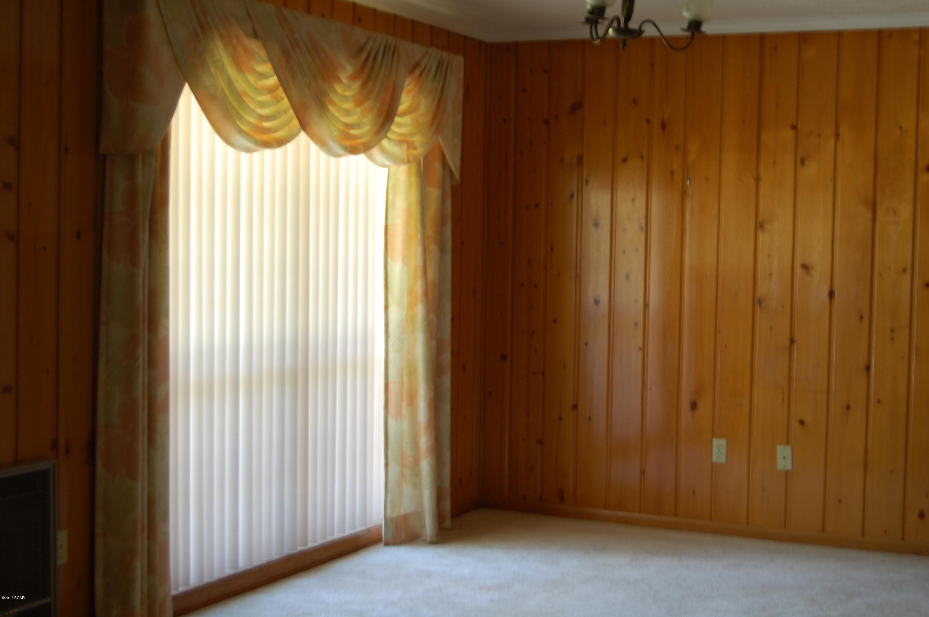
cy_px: 308
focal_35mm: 57
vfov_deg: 23.7
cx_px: 464
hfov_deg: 35.1
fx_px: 1469
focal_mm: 38
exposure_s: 1/10
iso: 200
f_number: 4.8
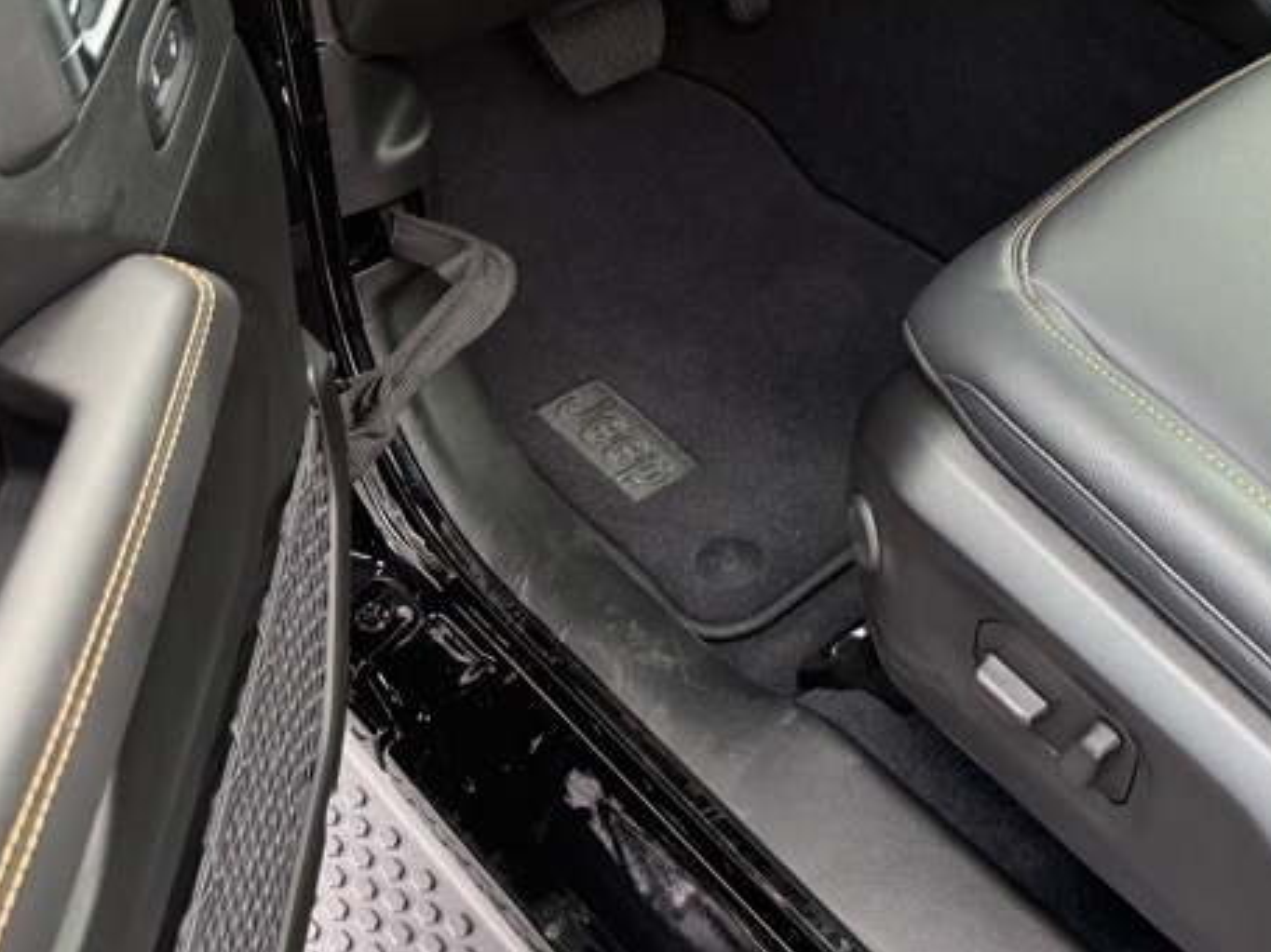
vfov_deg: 25.6
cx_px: 1176
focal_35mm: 54
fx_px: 1982
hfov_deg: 33.4
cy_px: -6
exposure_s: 1/220
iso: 160
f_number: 1.78
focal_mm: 6.76
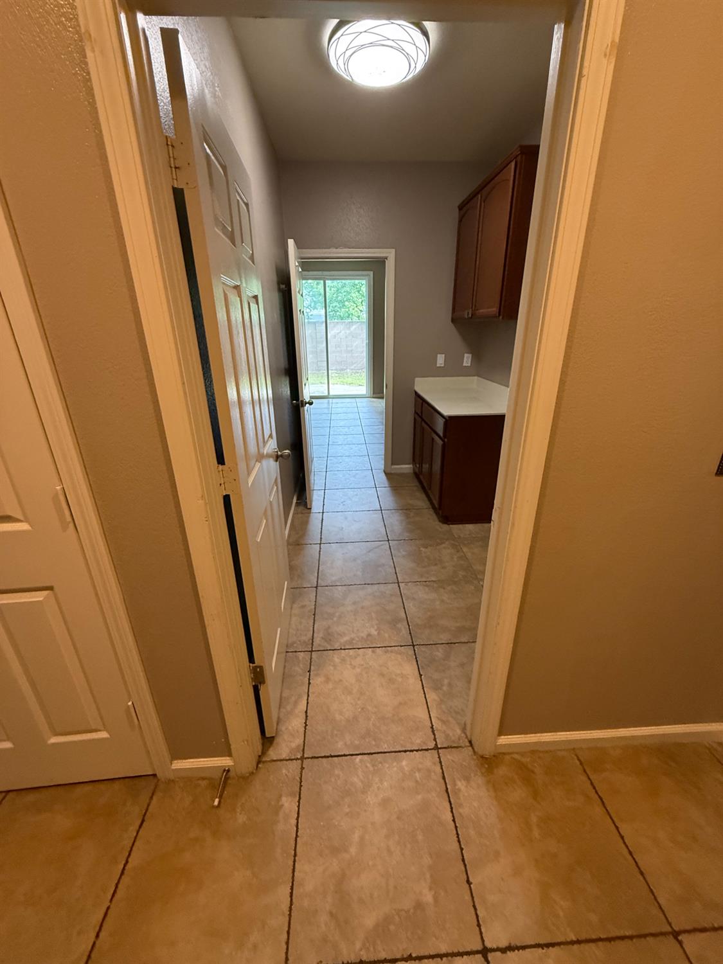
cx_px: 362
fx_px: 390
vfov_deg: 102.1
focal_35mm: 14
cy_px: 482
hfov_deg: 85.7
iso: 400
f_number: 2.2
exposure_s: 1/120
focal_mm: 2.22
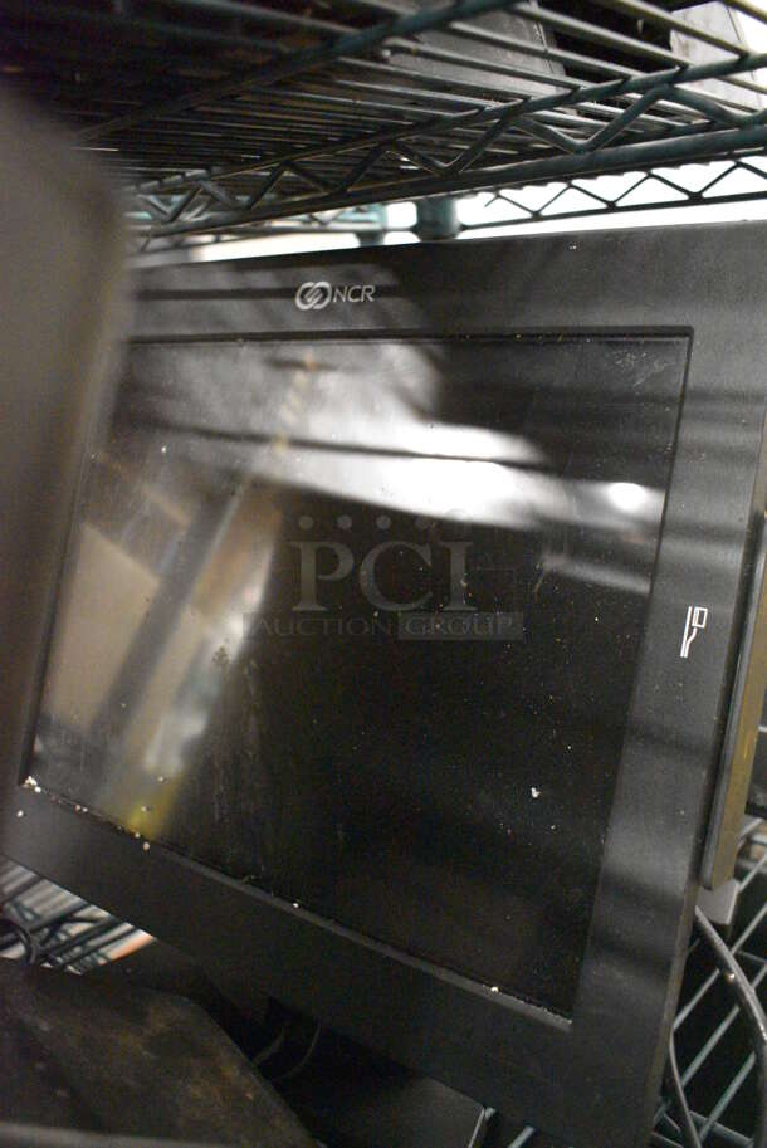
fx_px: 957
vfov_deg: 61.9
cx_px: 384
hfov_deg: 43.7
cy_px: 574
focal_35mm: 30
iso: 12800
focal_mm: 20
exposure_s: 1/100
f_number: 3.8
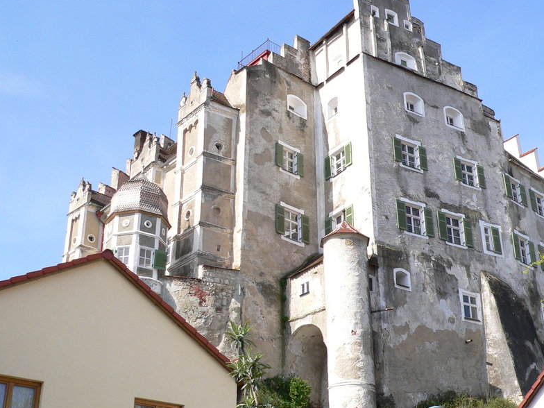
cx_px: 318
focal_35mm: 47
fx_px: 739
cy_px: 201
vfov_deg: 30.9
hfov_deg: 40.3
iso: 100
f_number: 2.8
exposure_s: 1/1000
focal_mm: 6
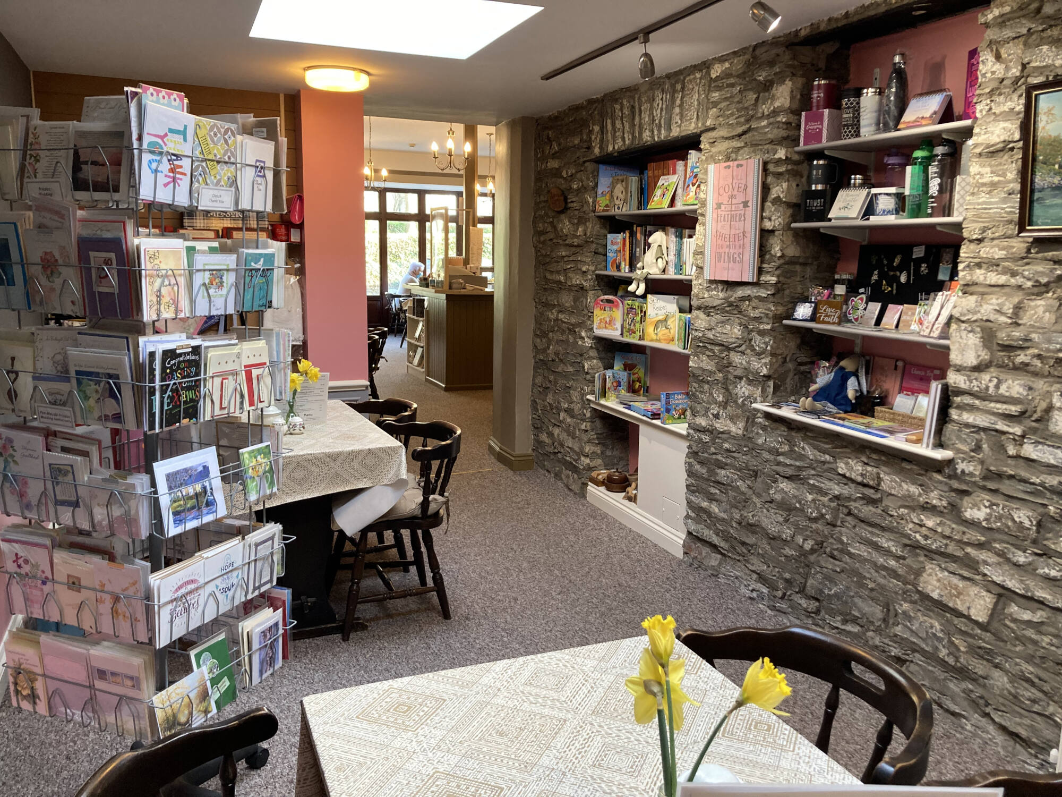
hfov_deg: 63.4
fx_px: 859
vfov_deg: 49.7
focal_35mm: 28
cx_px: 531
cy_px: 398
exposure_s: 1/50
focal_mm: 3.99
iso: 125
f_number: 1.8
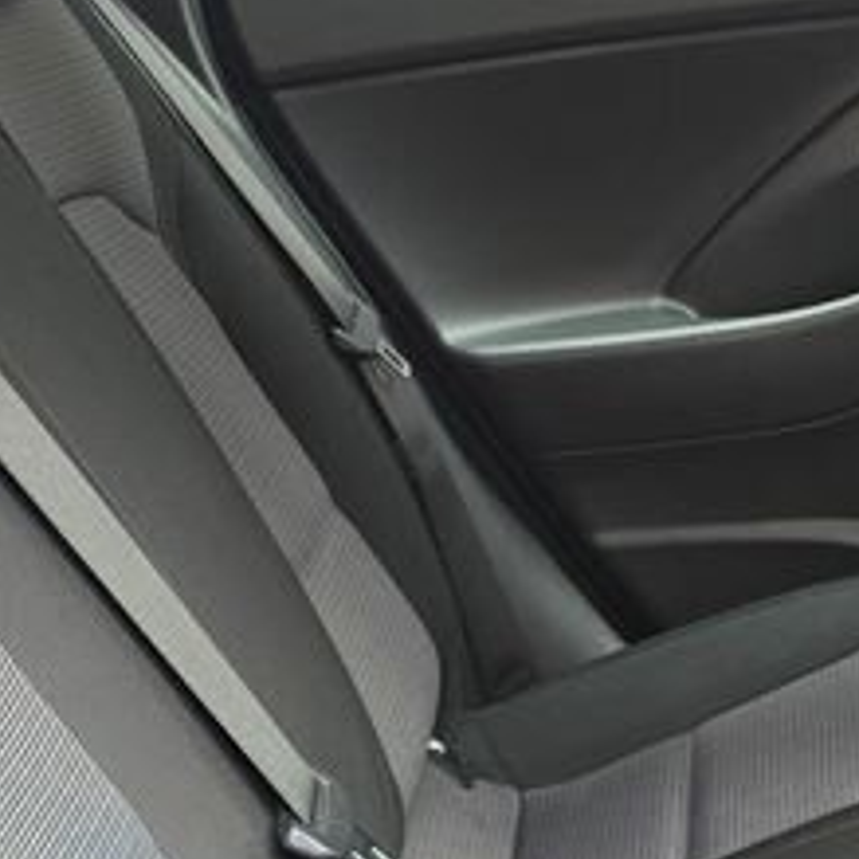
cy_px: 659
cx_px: 1126
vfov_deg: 18.2
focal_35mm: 95
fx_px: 2667
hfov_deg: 17.2
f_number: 1.7
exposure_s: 1/180
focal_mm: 6.3
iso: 160
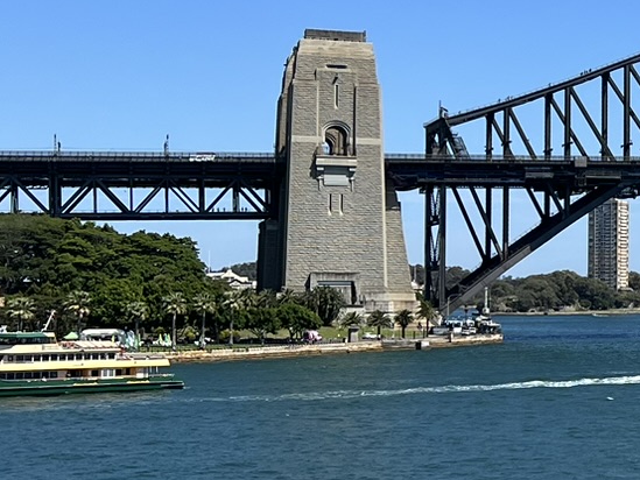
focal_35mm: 97
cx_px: 1063
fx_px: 1794
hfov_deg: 17.4
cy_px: 223
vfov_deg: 15.2
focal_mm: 5.7
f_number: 1.5
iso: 50
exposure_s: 1/4630
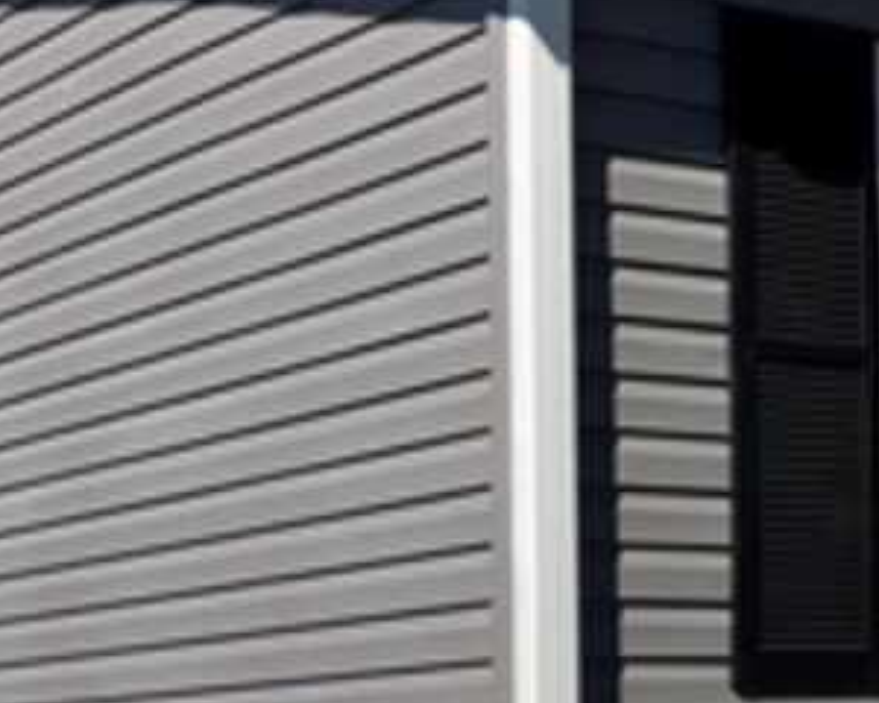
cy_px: 539
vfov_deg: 14.7
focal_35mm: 104
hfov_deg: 16.5
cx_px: 1398
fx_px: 2706
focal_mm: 5.1
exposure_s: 1/5917
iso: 32
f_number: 1.6
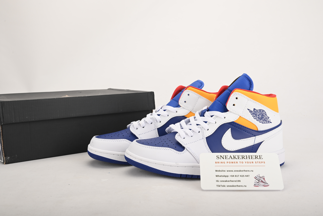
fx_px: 332
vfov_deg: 36.0
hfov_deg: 51.9
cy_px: 108
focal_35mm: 37
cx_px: 162
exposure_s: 1/200
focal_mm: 37
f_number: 13
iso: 100
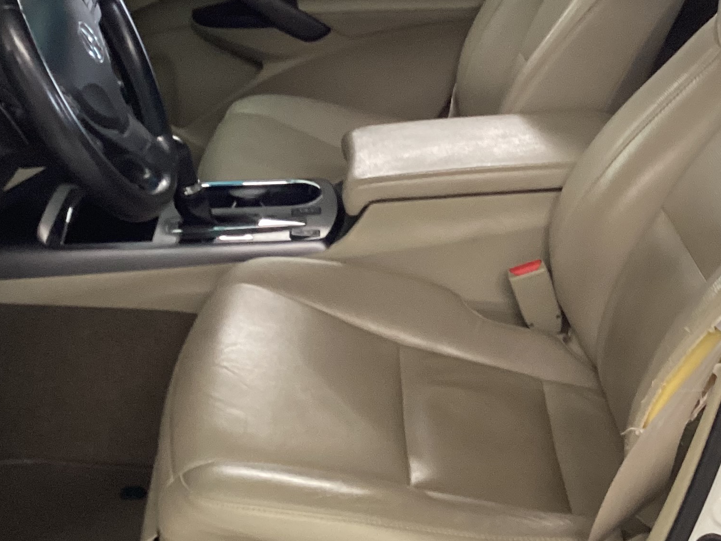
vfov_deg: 21.9
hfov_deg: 28.9
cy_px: 186
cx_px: 300
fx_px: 1396
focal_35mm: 67
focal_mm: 3.3
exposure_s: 1/33
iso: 250
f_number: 2.4
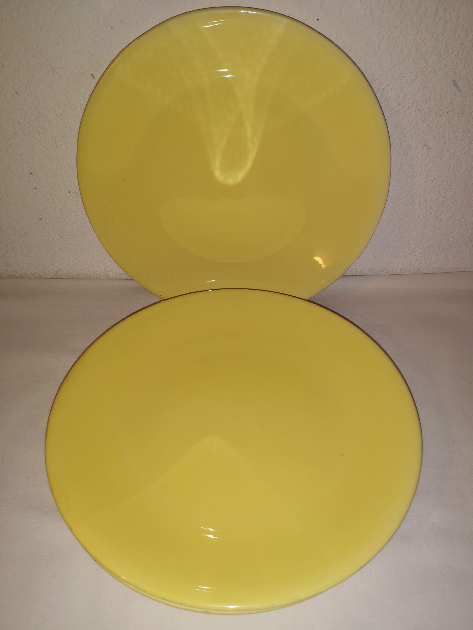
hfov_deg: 51.4
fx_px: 492
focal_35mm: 27
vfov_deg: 65.3
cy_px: 315
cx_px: 236
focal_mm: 3.95
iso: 50
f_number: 1.8
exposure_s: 1/131
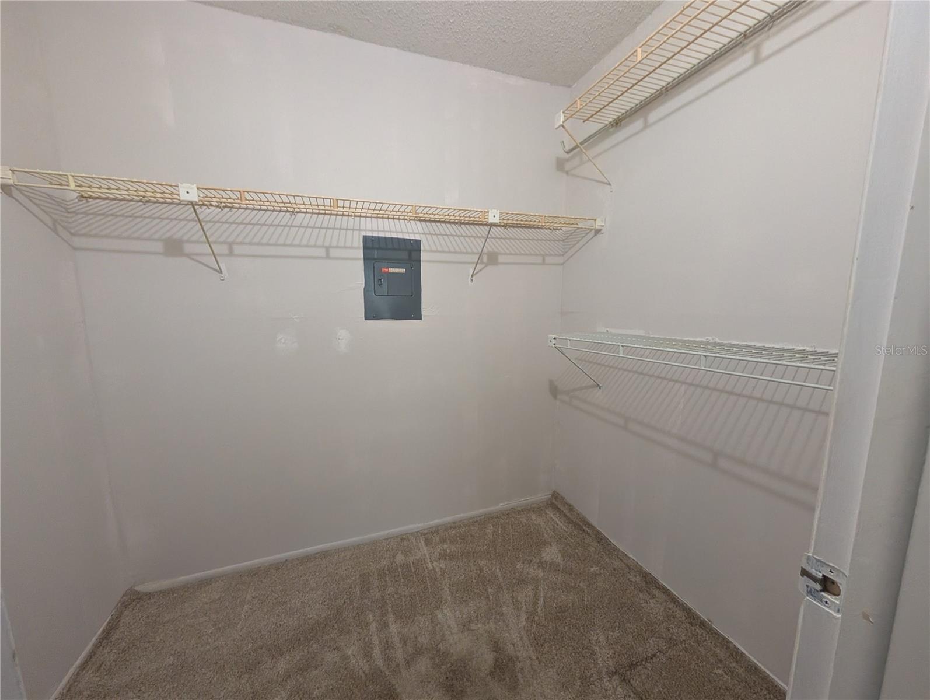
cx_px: 465
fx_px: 323
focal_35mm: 12
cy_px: 350
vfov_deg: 94.6
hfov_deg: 110.5
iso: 744
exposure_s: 1/120
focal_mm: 2.02
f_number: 1.7
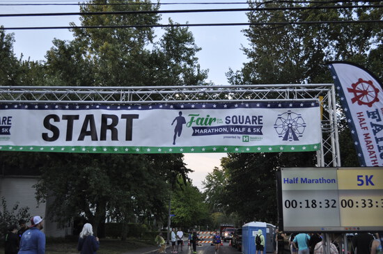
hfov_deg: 46.5
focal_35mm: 42
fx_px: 446
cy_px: 127
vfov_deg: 31.8
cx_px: 192
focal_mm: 28
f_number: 4.5
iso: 640
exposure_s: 1/250
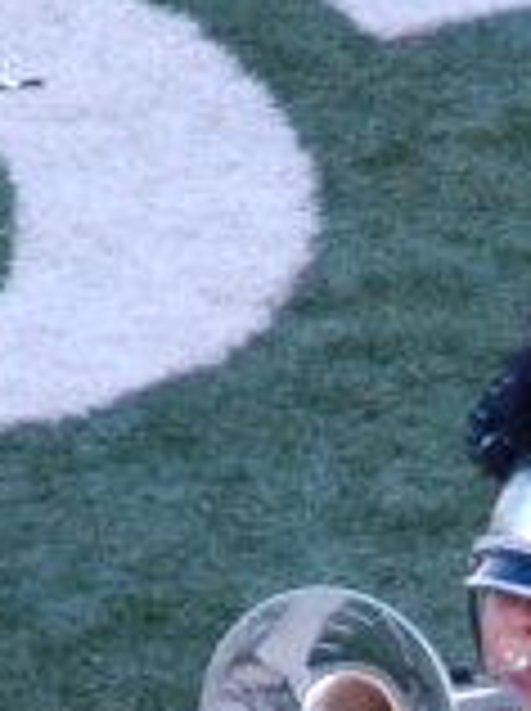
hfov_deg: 0.7
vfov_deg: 0.9
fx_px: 45016
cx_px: 578
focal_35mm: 2195
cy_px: 1192
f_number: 5.6
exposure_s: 1/80
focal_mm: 400
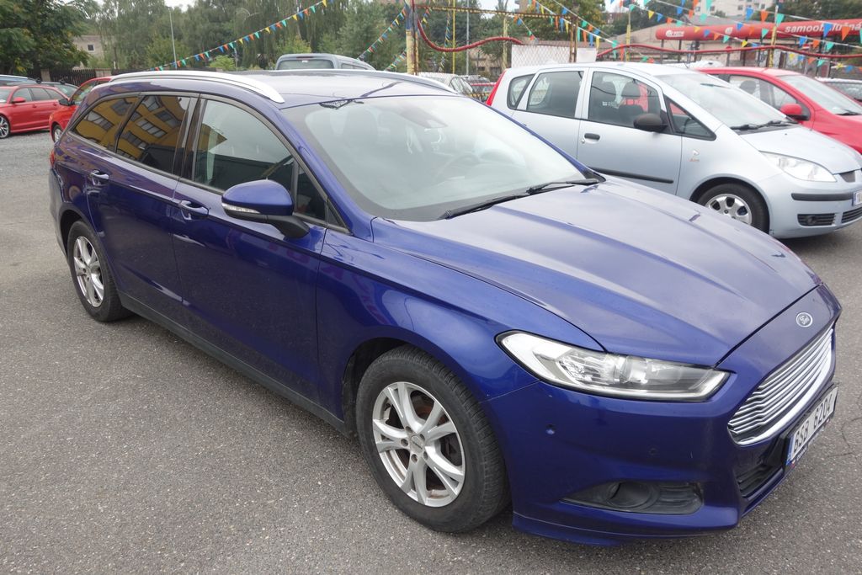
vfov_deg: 46.4
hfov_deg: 65.5
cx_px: 431
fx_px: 670
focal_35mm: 28
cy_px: 288
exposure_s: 1/100
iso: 125
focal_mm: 10.4
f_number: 4.5
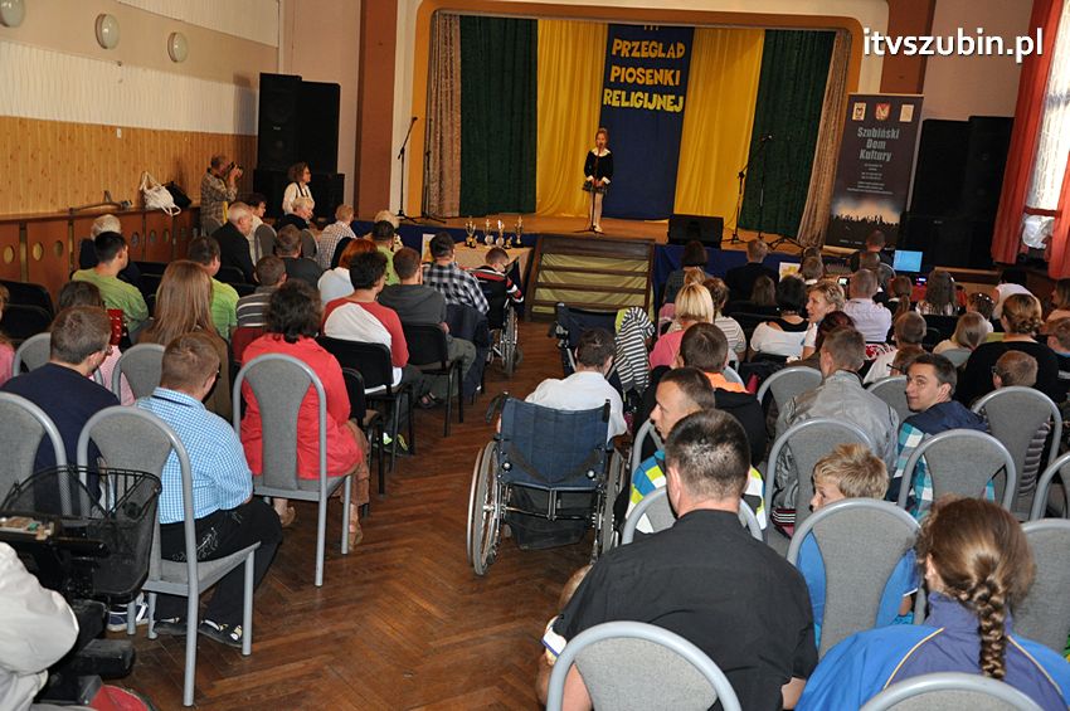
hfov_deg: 53.2
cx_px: 535
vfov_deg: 36.8
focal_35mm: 36
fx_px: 1069
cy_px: 356
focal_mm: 24
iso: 800
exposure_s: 1/60
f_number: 4
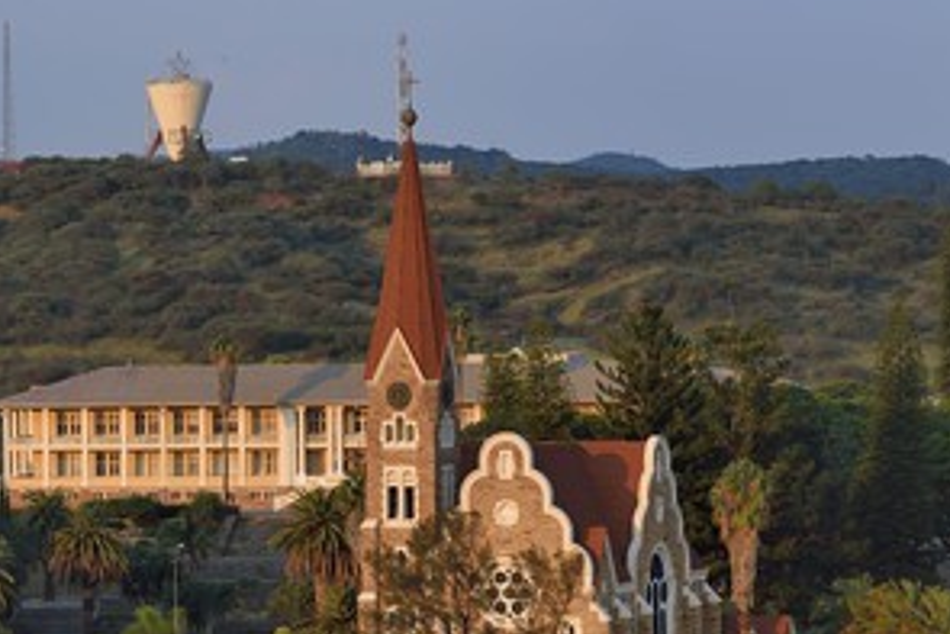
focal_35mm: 192
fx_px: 5069
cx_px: 306
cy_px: 418
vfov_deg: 7.2
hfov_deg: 10.7
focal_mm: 135
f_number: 6.3
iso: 200
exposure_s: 1/250
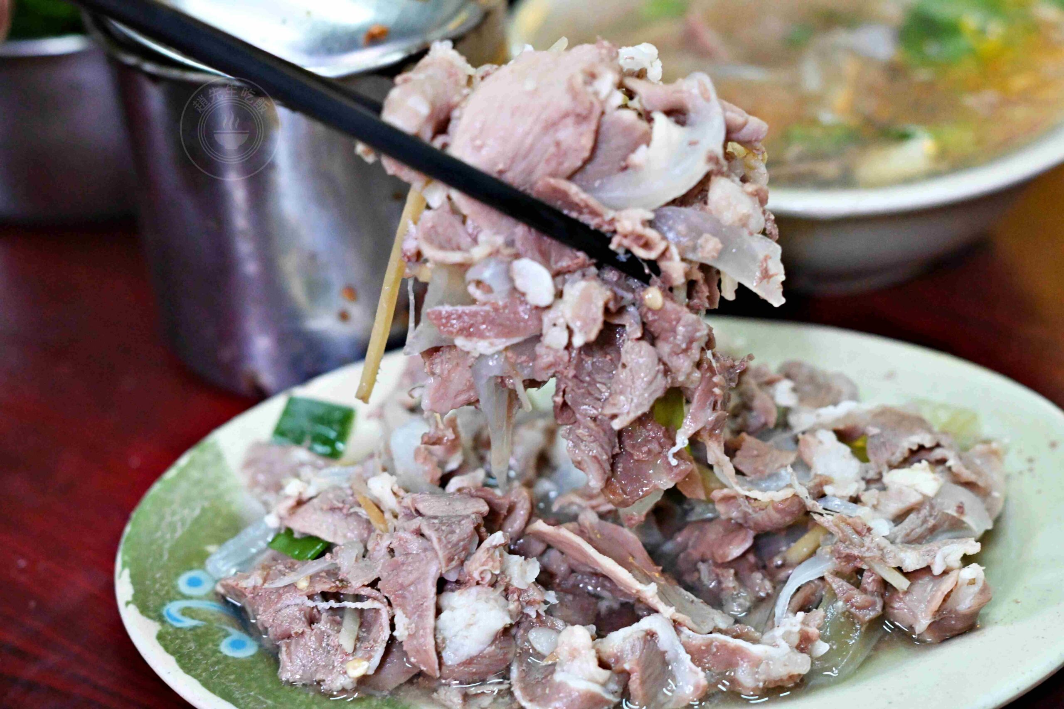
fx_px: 2217
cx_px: 532
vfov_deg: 18.2
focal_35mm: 75
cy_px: 354
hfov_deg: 27.0
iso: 4500
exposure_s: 1/200
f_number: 3.2
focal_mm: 50
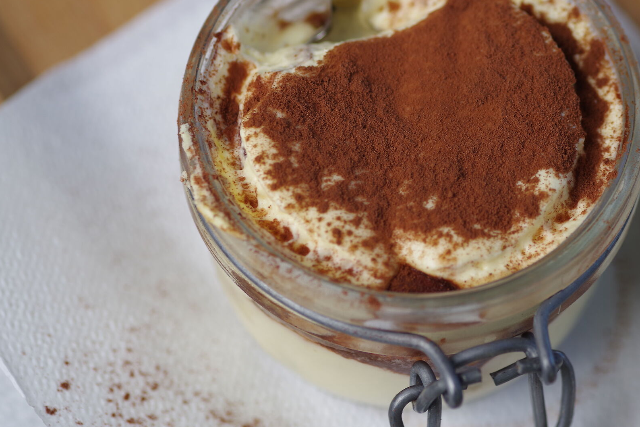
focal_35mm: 151
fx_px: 2686
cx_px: 416
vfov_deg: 9.1
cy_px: 124
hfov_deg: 13.6
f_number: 5
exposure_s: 1/100
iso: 100
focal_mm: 100
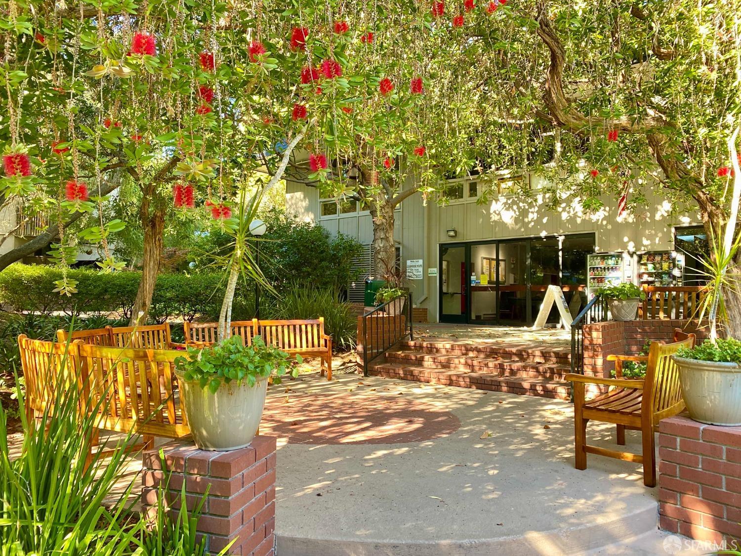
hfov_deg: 67.3
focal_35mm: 26
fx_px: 557
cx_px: 370
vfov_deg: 53.1
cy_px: 278
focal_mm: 4.25
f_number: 1.8
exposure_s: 1/109
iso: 125
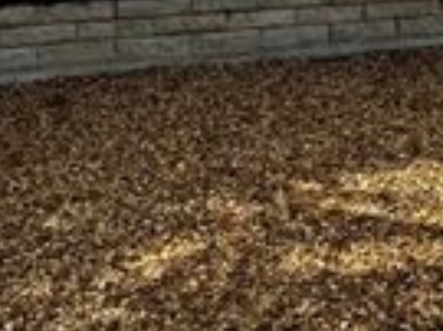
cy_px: -149
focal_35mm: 89
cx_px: 240
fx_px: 1138
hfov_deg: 22.0
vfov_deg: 15.4
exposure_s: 1/6410
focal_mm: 6.76
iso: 80
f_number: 1.78
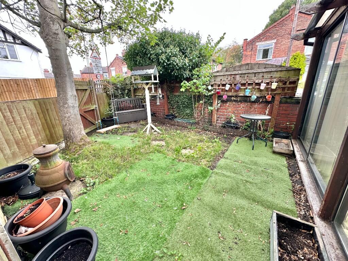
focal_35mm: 14
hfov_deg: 102.1
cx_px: 174
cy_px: 130
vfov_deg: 85.7
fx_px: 141
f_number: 2.2
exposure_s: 1/99
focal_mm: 2.22
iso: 80
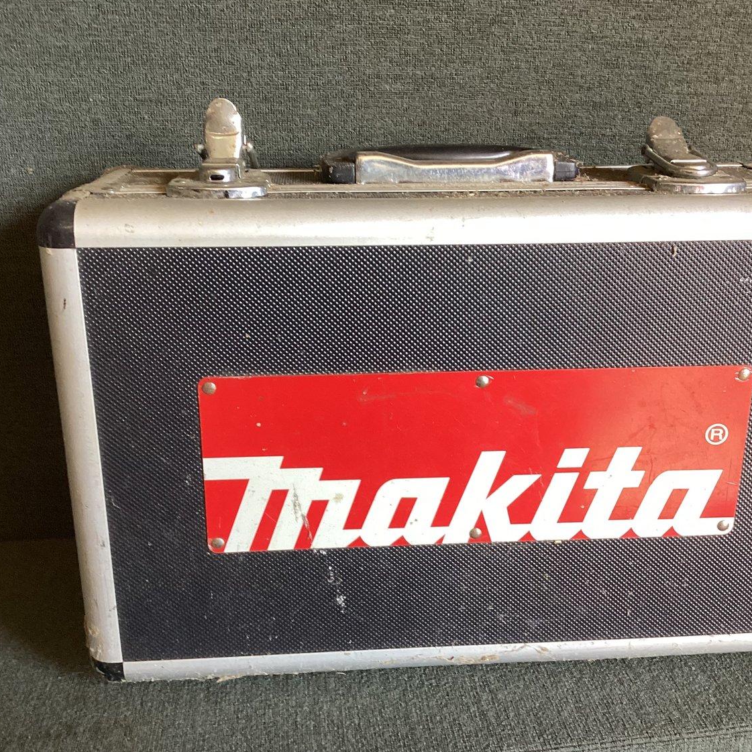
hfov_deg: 44.9
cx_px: 403
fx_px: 909
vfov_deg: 44.9
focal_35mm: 37
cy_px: 374
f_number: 2.4
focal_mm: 3.3
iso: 125
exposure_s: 1/50
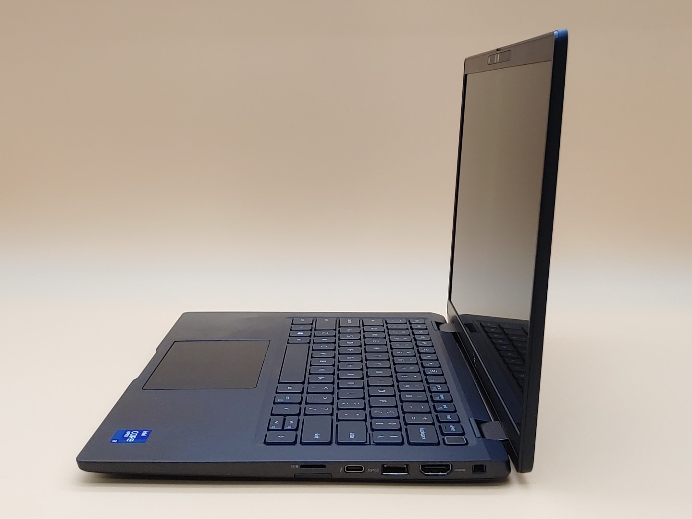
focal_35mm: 46
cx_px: 346
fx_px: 920
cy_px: 260
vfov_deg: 31.5
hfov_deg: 41.2
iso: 50
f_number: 1.8
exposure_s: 1/137
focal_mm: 4.36
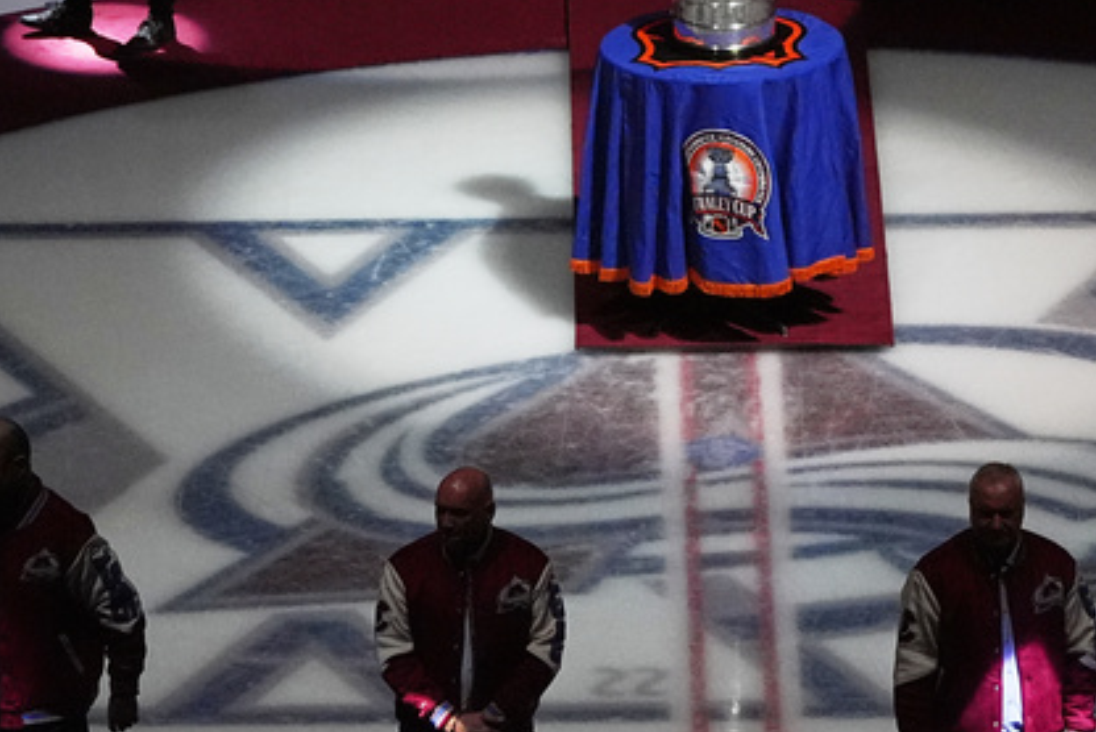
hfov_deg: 5.6
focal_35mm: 369
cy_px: 165
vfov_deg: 3.7
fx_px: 11241
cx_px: 730
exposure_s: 1/1600
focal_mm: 150
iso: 4000
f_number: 5
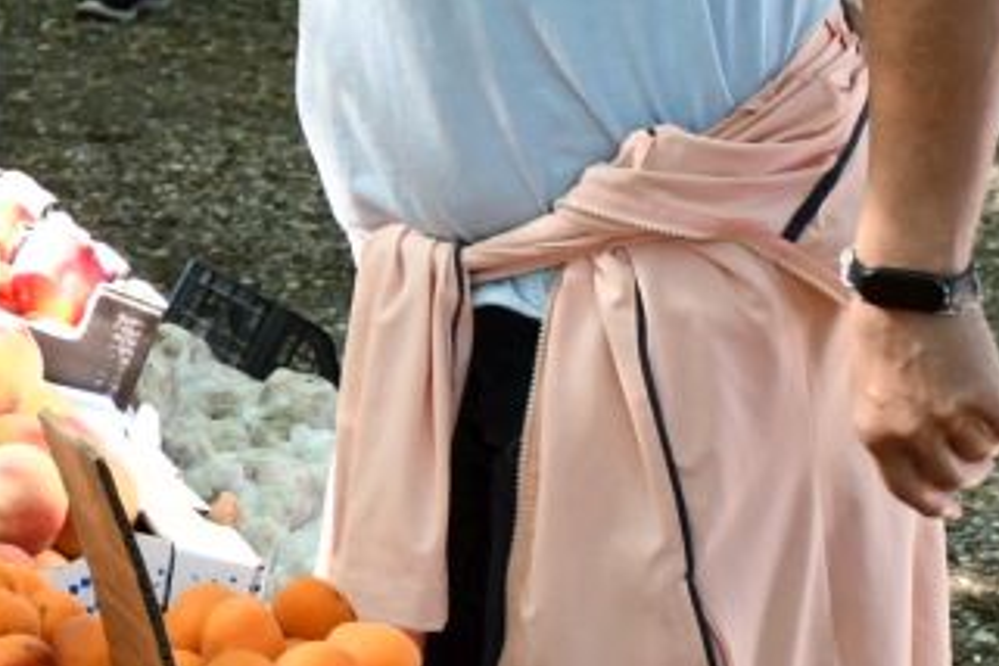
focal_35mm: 233
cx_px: -560
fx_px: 6465
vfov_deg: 5.9
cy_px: 143
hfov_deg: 8.6
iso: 800
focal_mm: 35
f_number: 4.2
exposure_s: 1/160
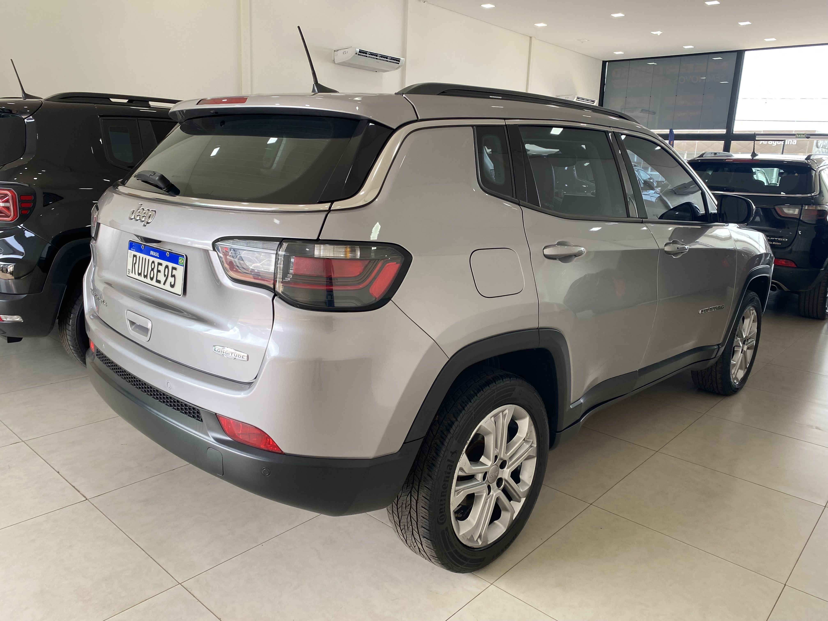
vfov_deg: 53.1
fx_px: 622
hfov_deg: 67.3
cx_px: 414
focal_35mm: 26
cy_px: 310
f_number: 1.8
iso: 50
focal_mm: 4.25
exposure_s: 1/122
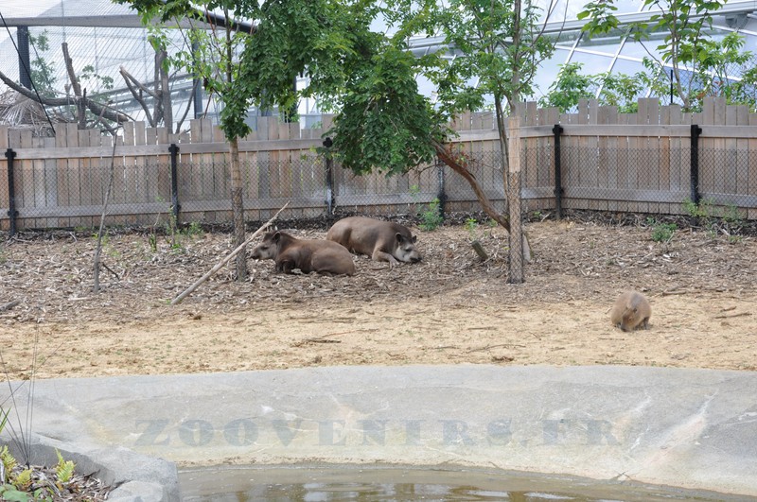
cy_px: 251
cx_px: 378
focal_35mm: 75
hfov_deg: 27.0
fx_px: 1575
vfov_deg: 18.1
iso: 200
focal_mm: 50
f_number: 10
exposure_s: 1/100
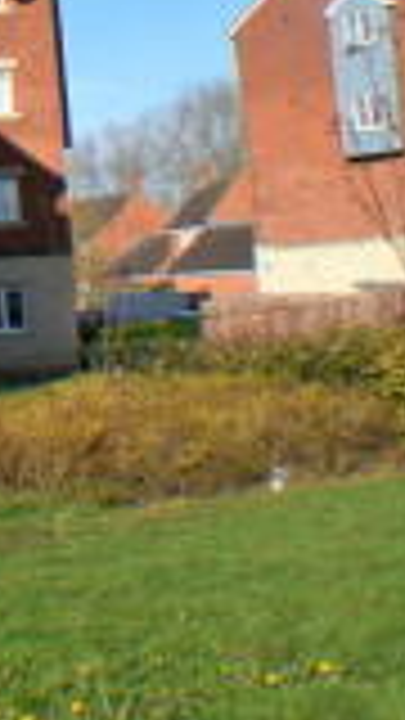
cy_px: 70
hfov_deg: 10.1
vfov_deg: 19.5
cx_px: -515
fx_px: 2053
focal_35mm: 108
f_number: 10
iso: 200
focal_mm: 23
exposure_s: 1/400
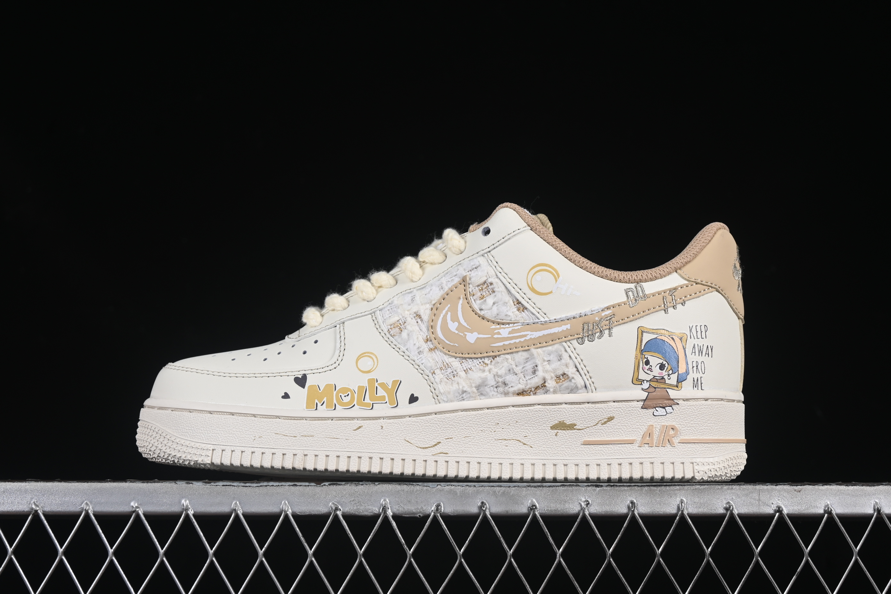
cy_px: 297
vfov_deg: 18.2
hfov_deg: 27.0
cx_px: 446
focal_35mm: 75
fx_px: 1856
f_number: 8
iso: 160
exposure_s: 1/80
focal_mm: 50
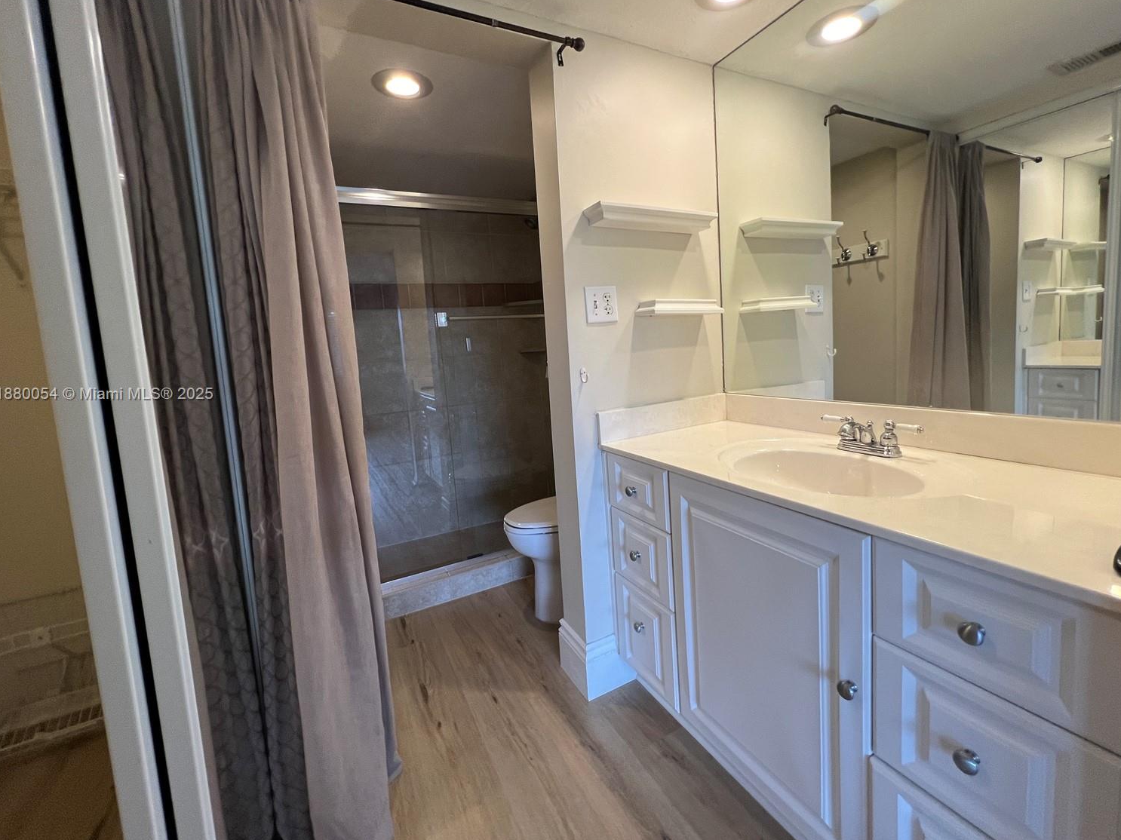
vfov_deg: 85.6
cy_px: 395
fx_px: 453
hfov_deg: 102.0
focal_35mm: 14
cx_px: 576
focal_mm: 1.57
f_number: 1.8
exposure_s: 1/120
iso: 200
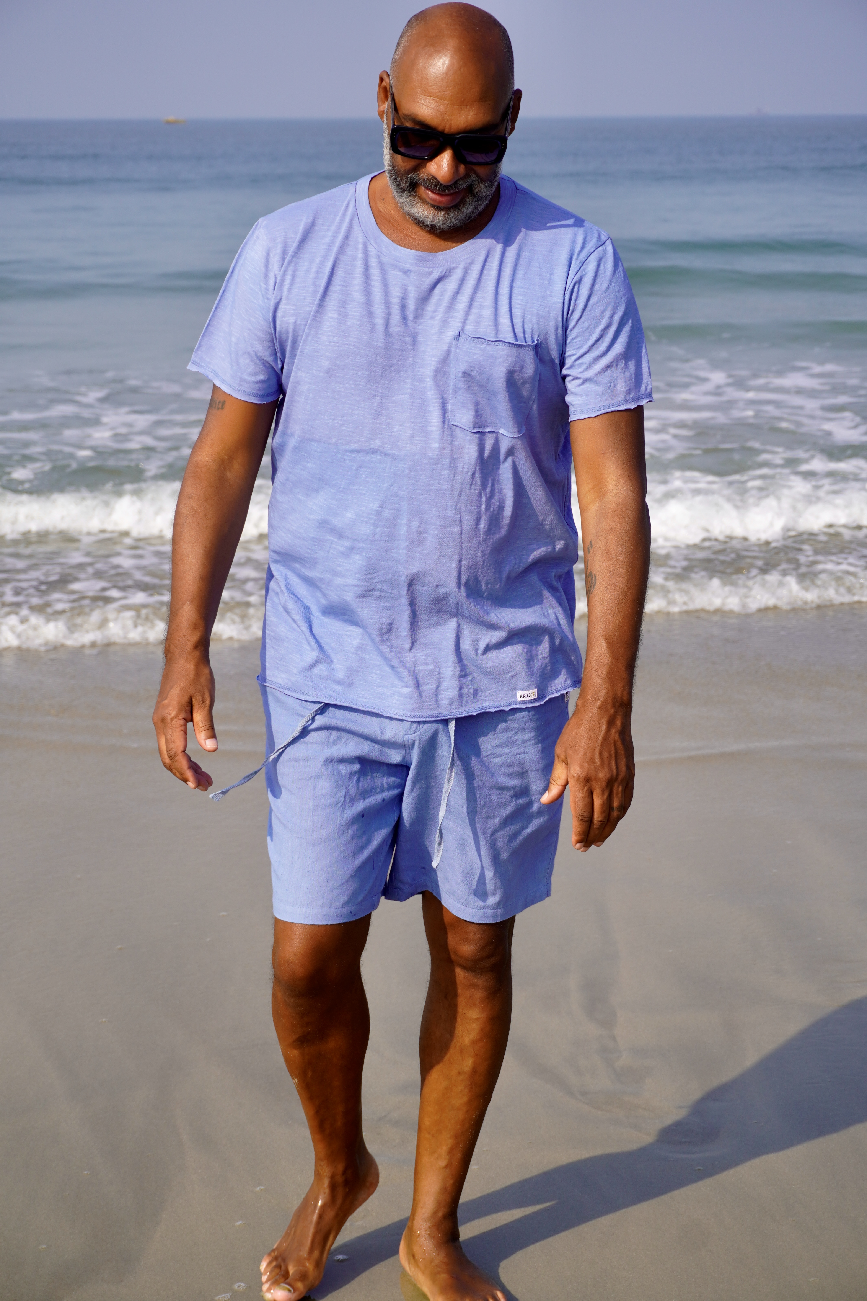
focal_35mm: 70
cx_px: 434
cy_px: 650
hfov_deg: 19.3
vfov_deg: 28.6
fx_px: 2547
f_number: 5.6
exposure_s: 1/500
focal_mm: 47
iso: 100
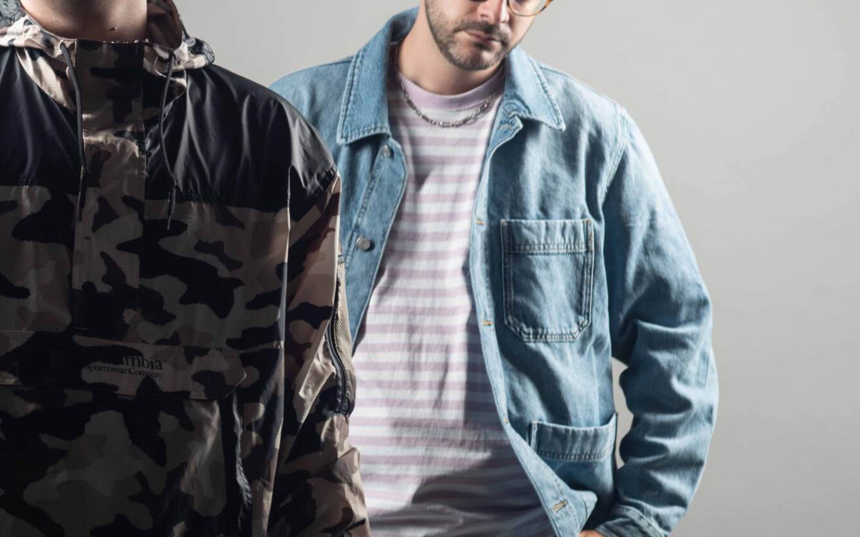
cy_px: 283
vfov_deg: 7.9
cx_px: 283
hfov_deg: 12.6
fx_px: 3890
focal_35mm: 166
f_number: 5.6
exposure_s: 1/160
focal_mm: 85
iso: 100
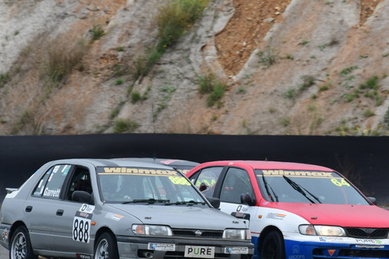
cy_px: 135
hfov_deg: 1.7
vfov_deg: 1.1
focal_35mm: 1216
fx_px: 13143
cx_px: 270
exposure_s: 1/640
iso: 640
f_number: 11
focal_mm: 500
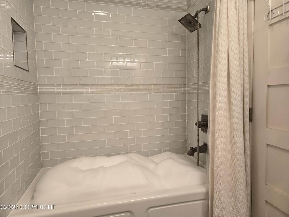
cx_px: 144
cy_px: 108
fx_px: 192
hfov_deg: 73.9
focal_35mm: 23
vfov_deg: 58.9
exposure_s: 1/120
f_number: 1.8
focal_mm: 5.4
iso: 100
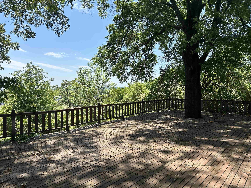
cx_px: 126
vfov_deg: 53.1
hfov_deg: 67.3
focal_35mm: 26
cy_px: 94
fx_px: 189
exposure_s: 1/2404
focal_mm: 5.7
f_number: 1.5
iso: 50
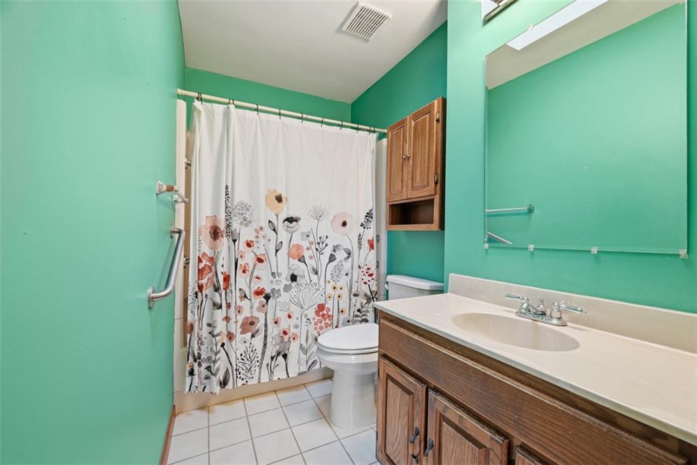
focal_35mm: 14
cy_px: 232
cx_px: 348
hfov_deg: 104.2
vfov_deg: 81.2
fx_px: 271
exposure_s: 1/80
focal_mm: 14
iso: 400
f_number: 8
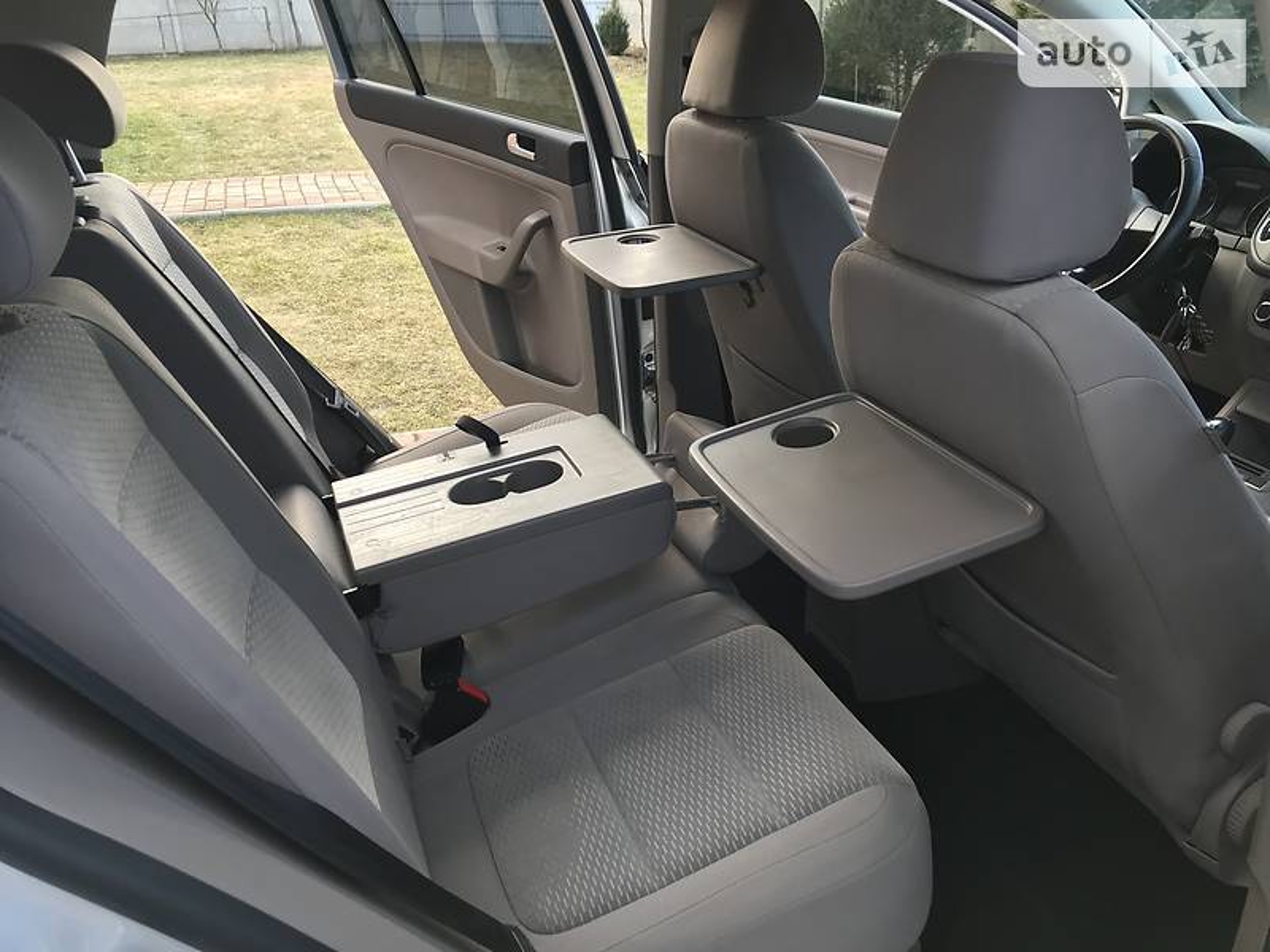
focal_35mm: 28
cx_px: 635
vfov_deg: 49.7
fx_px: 1027
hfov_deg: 63.4
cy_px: 476
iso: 25
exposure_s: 1/50
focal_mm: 4
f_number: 1.8
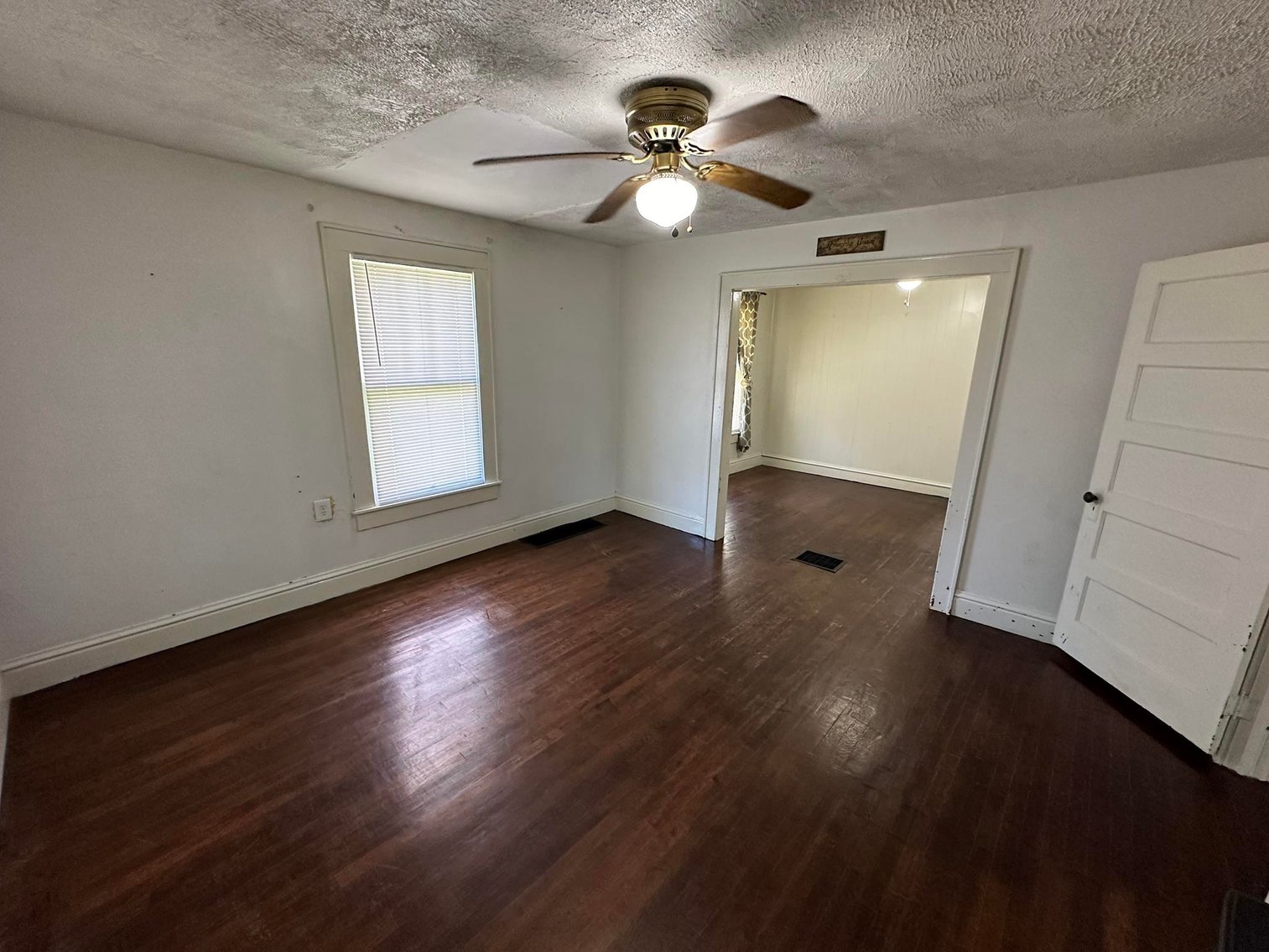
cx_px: 634
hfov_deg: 102.1
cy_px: 476
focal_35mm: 14
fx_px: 513
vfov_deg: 85.7
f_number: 2.2
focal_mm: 2.22
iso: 400
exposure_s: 1/60
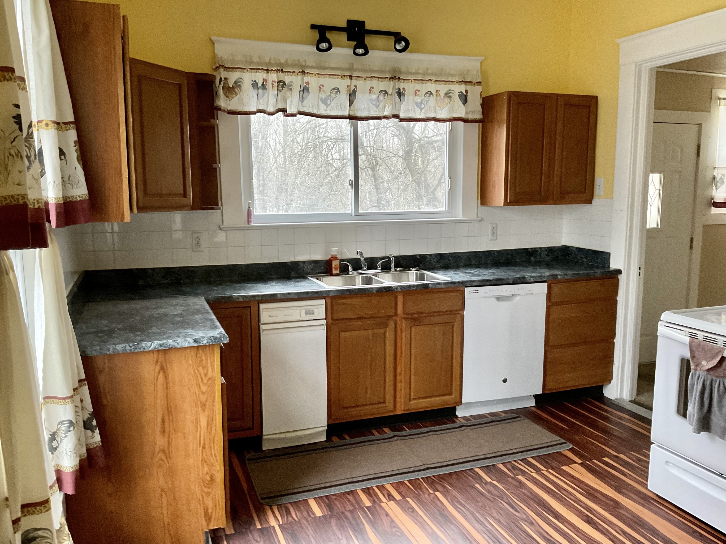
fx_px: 608
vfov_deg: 48.2
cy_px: 272
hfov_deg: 61.7
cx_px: 363
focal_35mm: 29
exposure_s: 1/60
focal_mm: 3
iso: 250
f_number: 1.8
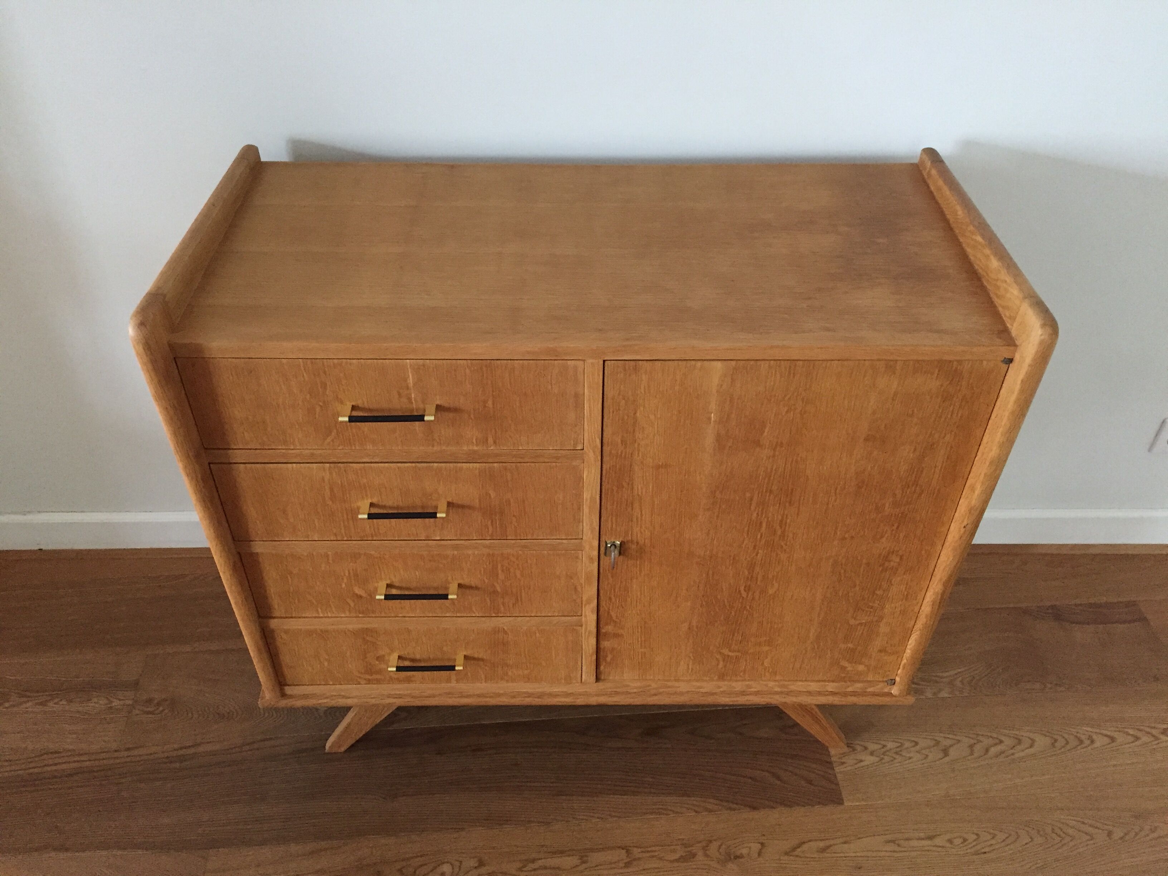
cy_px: 438
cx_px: 584
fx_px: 979
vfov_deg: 48.2
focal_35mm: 29
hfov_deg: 61.7
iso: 250
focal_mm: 4.15
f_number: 2.2
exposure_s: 1/25
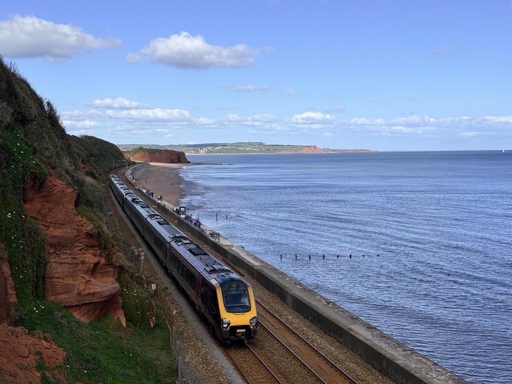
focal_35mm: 48
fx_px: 710
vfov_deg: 30.3
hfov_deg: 39.7
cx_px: 256
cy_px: 192
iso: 64
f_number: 1.78
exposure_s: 1/6536
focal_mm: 6.76
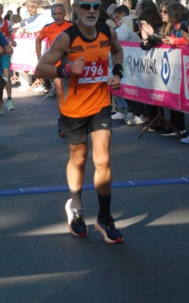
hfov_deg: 6.9
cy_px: 102
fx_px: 1564
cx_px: 125
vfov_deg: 11.0
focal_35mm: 190
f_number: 5.6
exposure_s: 1/400
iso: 1000
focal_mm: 75
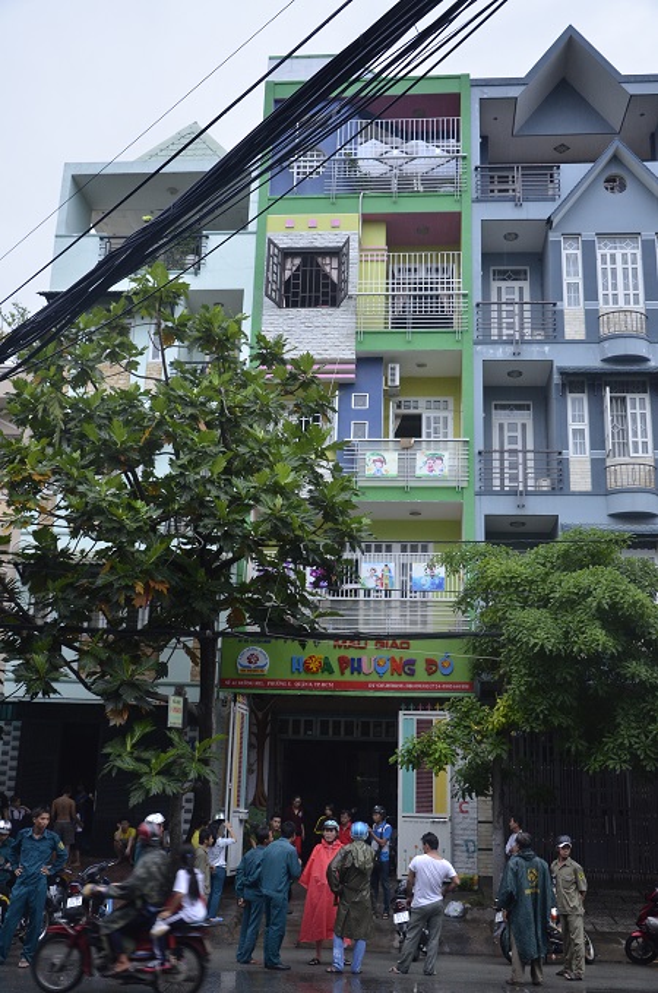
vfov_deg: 51.4
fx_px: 1032
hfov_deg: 35.4
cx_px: 329
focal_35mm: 38
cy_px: 496
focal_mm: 25
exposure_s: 1/80
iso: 800
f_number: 4.5
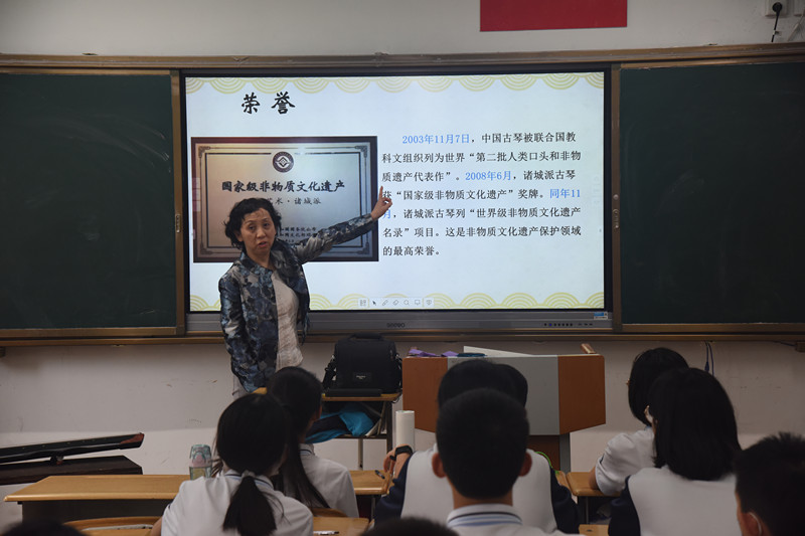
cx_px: 402
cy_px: 268
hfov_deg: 27.0
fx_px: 1677
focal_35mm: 75
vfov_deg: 18.2
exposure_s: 1/160
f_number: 6.3
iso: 1600
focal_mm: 75
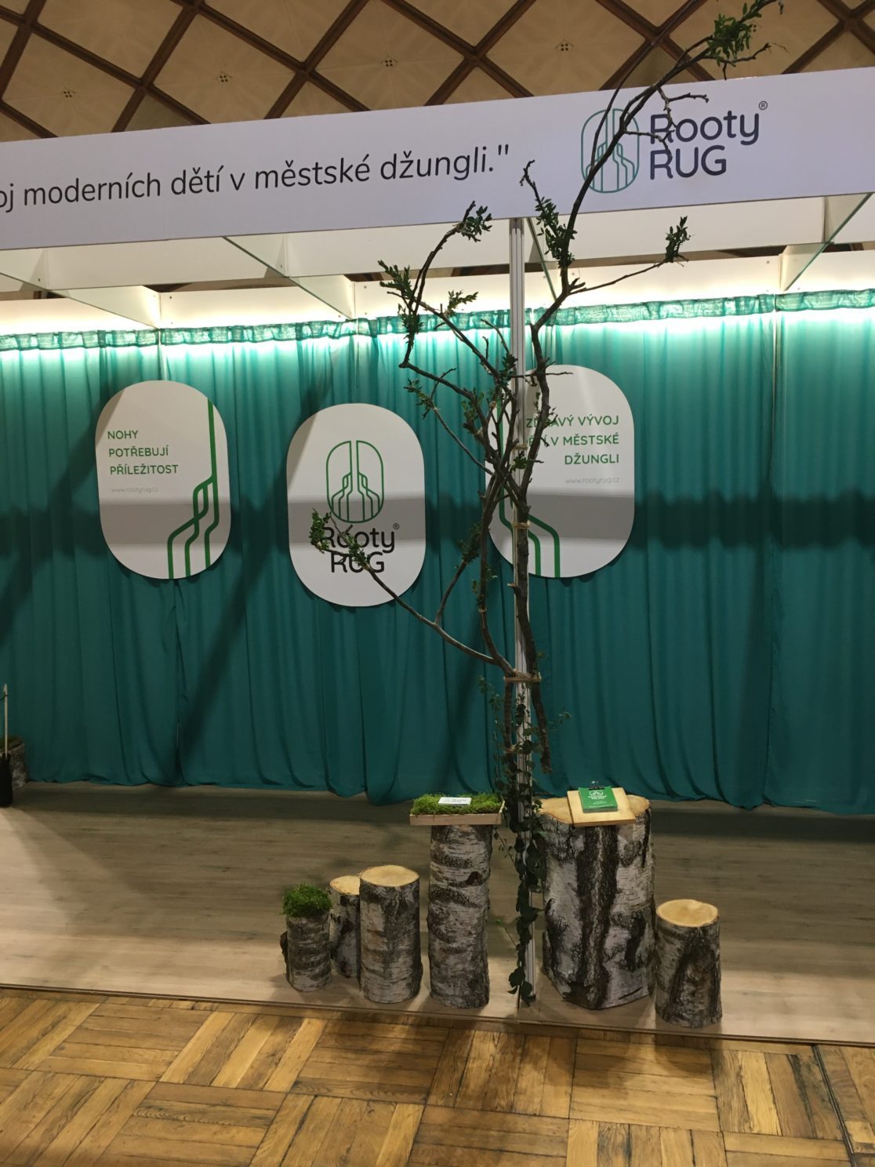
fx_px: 977
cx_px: 438
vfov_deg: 61.7
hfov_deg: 48.2
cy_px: 584
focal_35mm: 29
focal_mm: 4.15
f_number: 2.2
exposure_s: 1/33
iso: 125
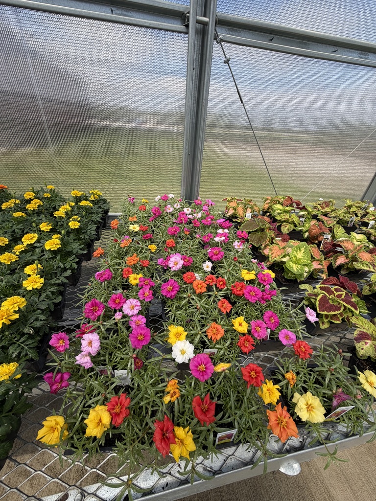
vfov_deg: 102.1
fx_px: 203
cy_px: 250
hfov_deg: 85.7
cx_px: 188
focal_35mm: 14
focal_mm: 2.22
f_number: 2.2
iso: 40
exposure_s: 1/502
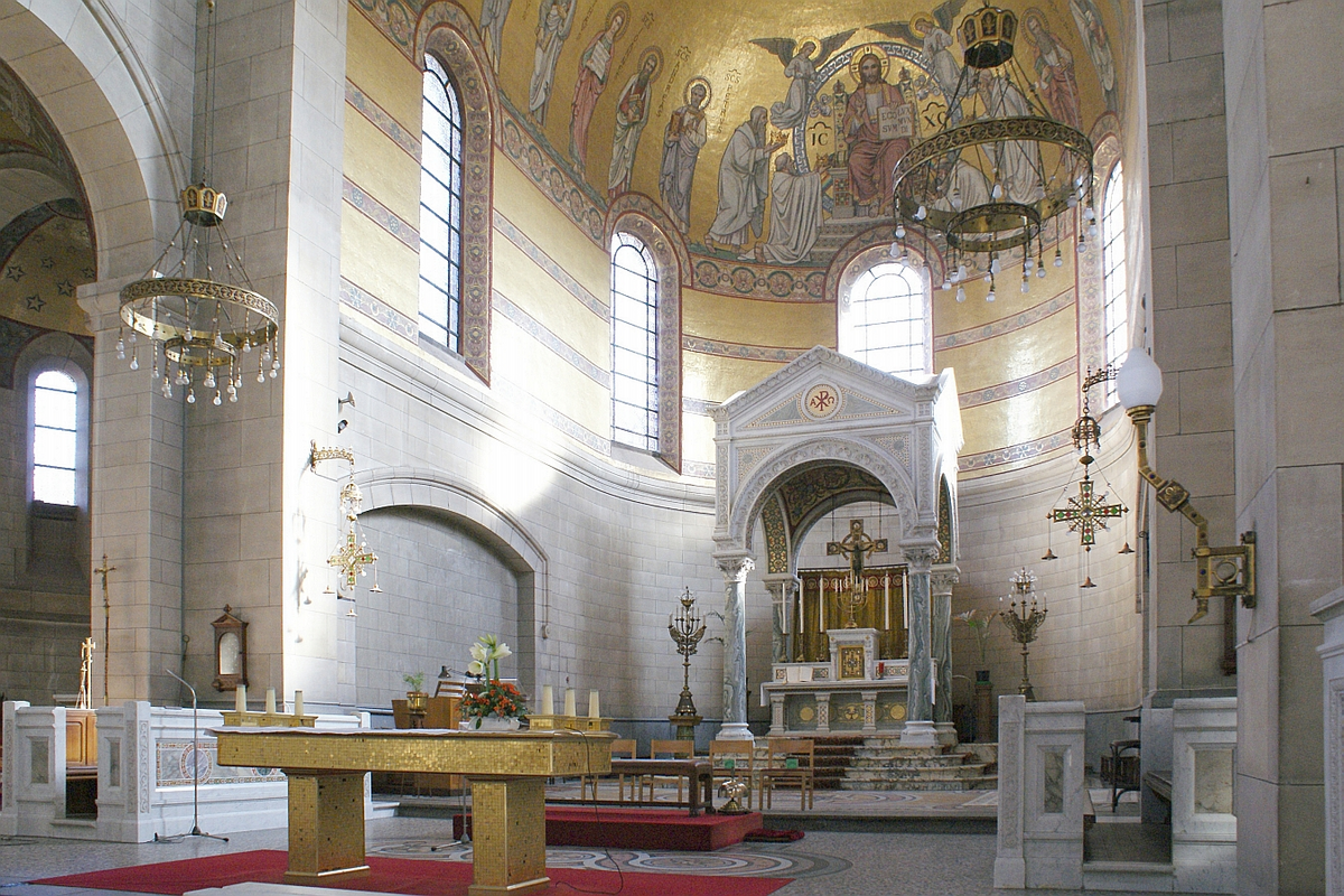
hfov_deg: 67.4
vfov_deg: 47.9
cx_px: 672
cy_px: 448
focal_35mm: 27
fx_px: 1008
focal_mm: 18
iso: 800
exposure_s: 1/50
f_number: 5
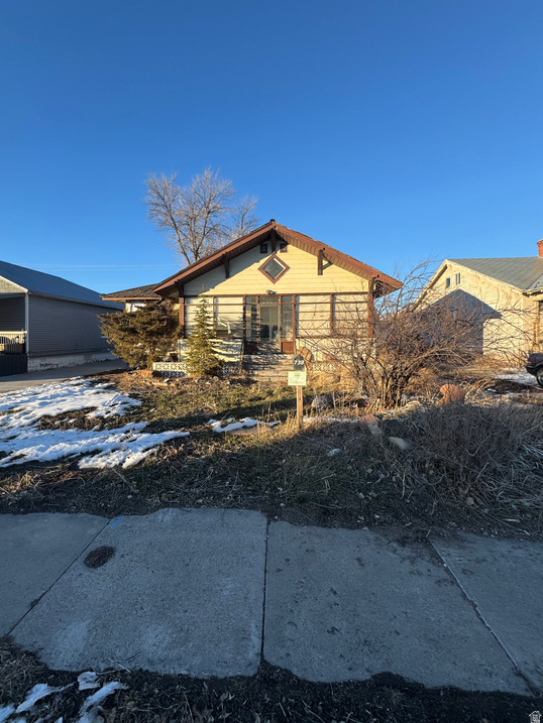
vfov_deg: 98.0
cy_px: 339
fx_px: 314
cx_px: 254
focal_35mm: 15
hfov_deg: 81.7
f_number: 2.2
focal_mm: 2.22
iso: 40
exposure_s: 1/749
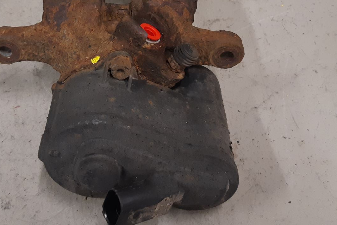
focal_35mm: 52
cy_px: 53
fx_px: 487
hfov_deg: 38.0
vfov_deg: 25.6
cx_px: 128
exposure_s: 1/50
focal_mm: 3.93
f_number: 1.7
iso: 160
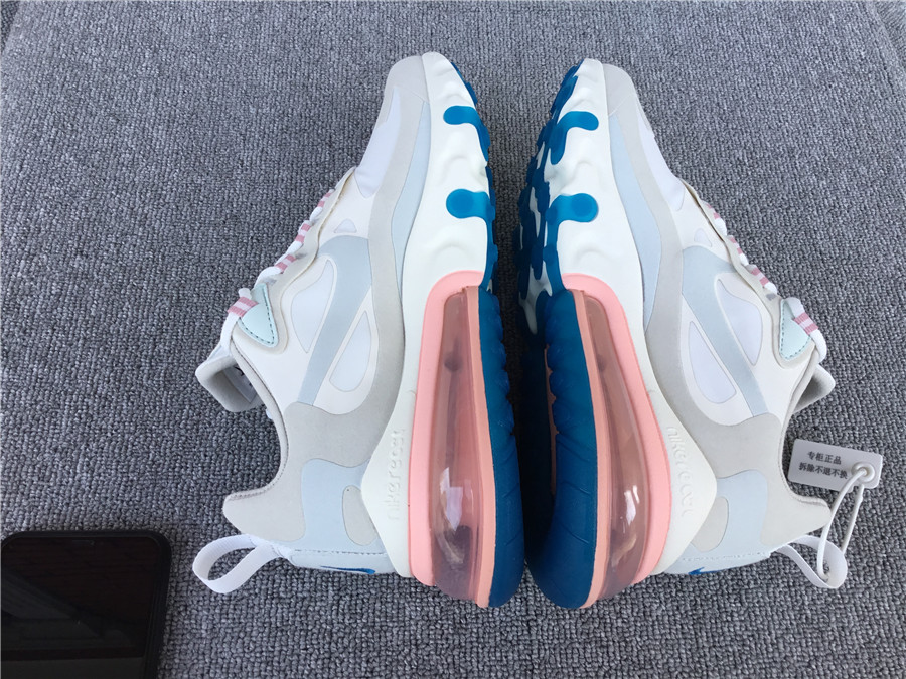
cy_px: 340
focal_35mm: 31
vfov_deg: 45.4
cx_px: 453
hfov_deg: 58.4
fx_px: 811
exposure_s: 1/161
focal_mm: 3.3
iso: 25
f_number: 2.4
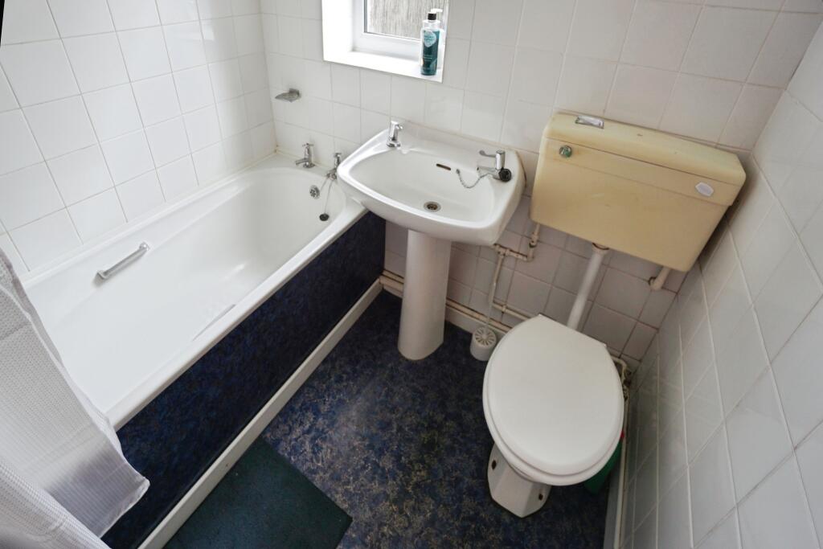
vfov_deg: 77.3
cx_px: 412
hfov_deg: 100.4
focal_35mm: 15
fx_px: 343
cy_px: 274
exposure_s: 1/60
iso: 160
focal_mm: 10
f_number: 4
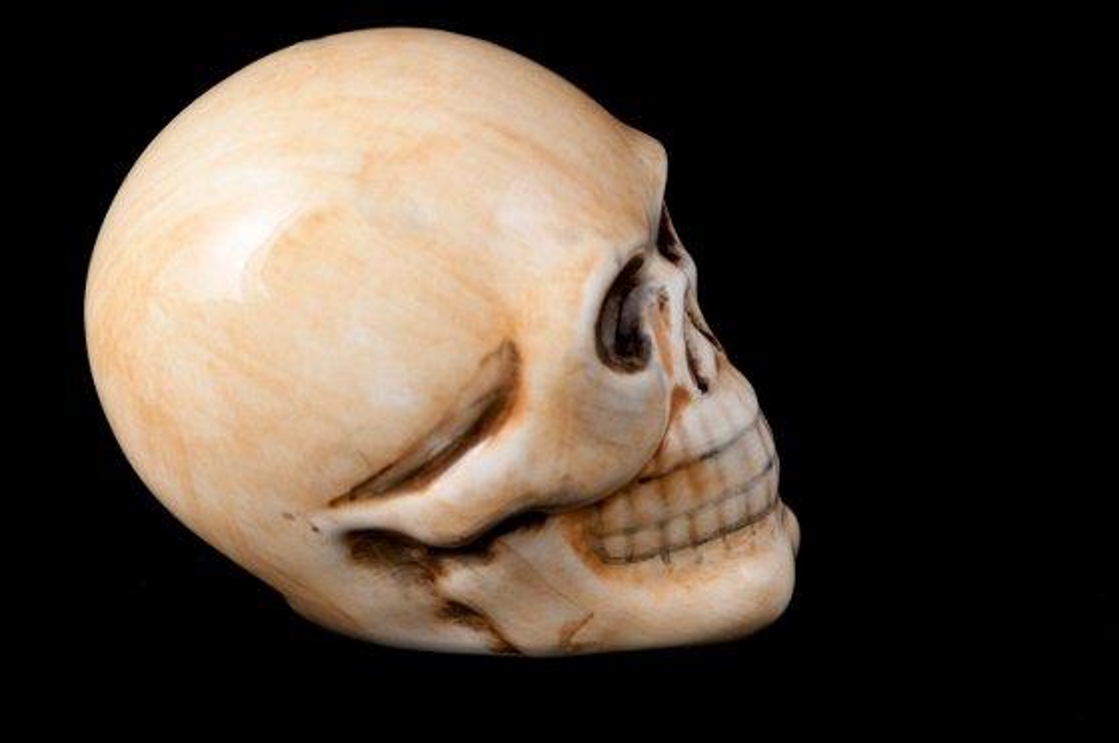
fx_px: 3726
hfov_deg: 17.1
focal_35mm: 120
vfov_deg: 11.4
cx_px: 514
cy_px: 331
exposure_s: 1/125
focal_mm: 105
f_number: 11
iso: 200
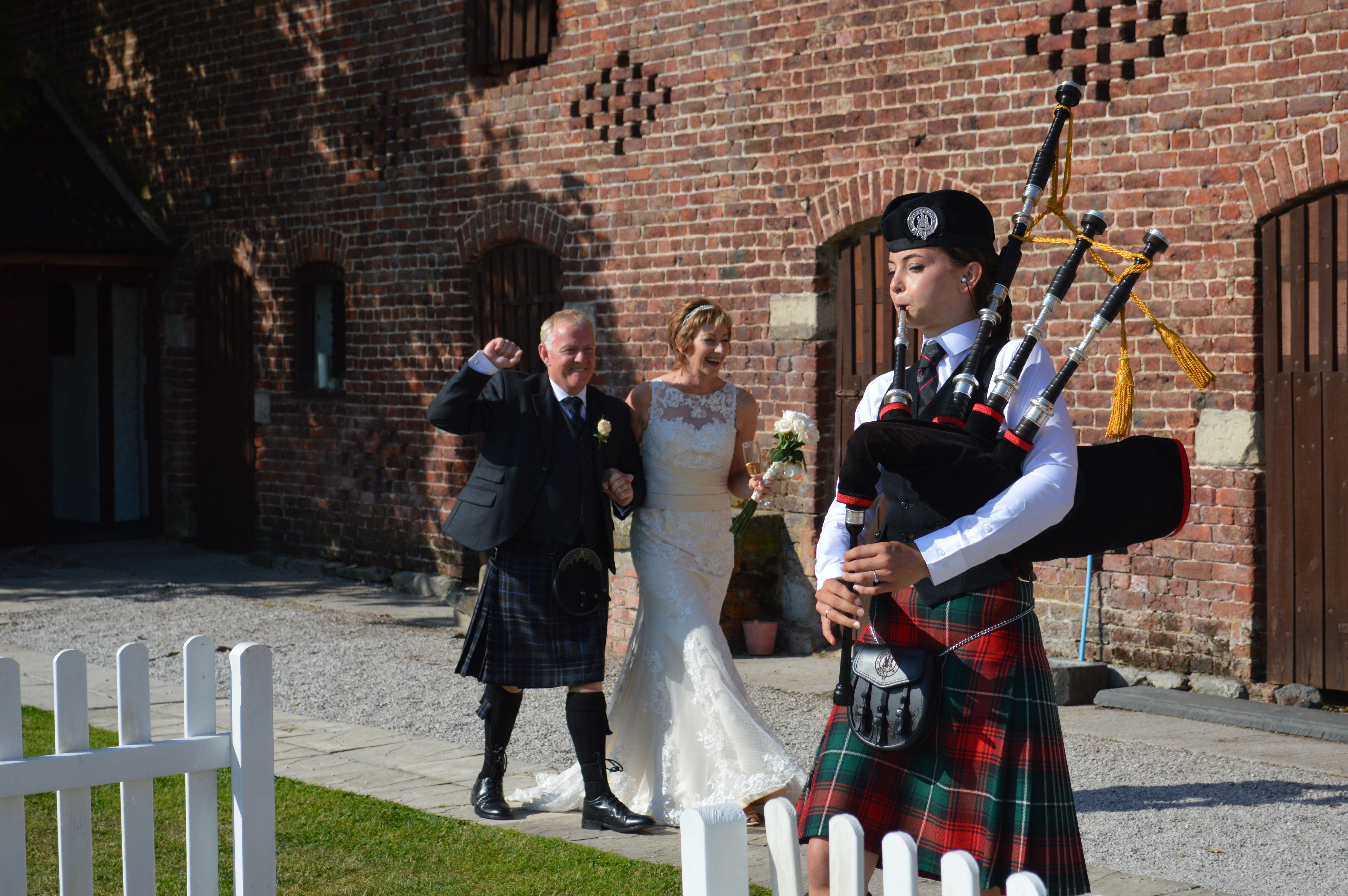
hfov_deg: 29.9
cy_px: 448
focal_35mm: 68
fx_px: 2525
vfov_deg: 20.1
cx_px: 674
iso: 400
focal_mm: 45
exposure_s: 1/2000
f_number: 7.1
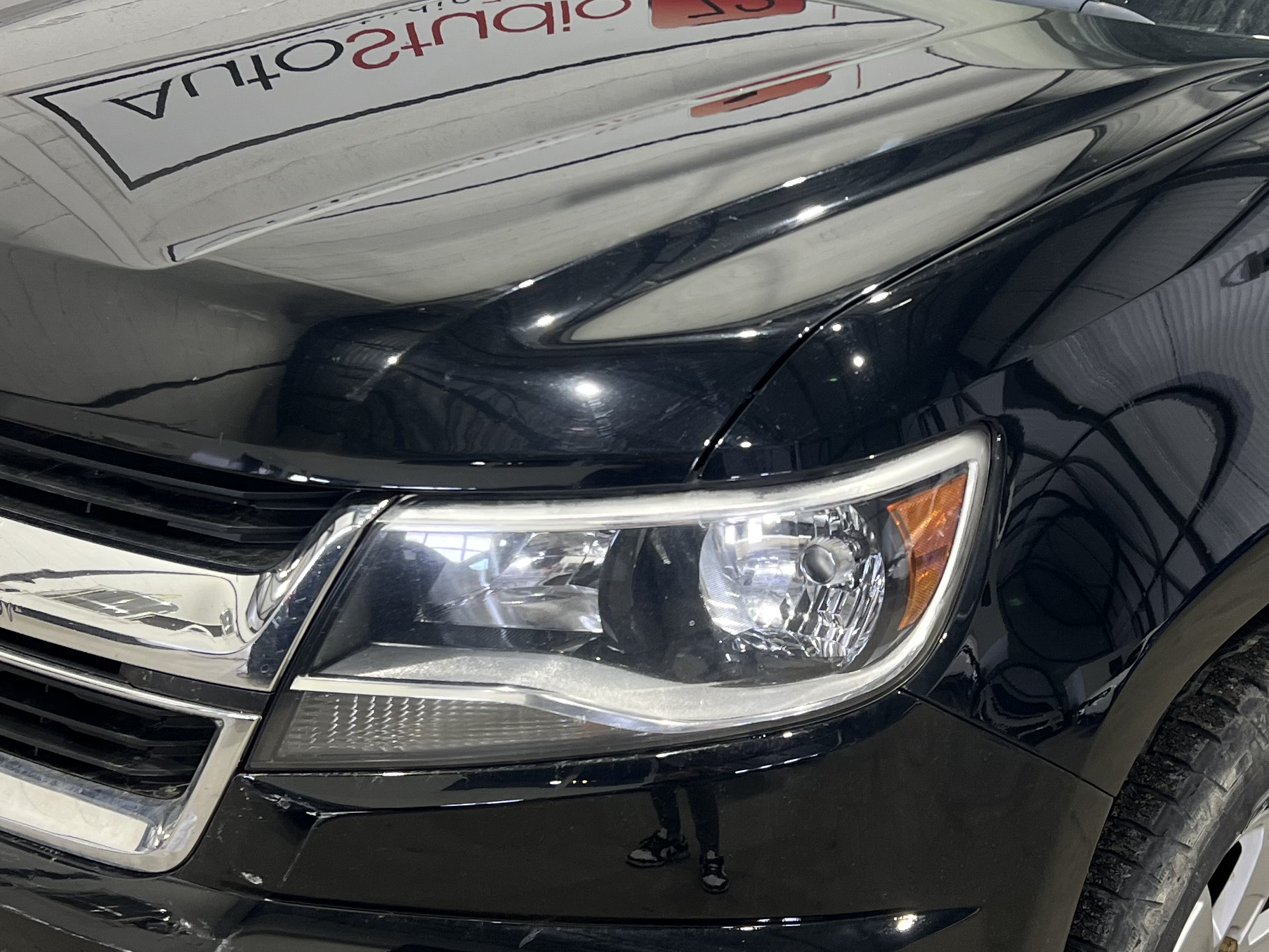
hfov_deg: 33.1
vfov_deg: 25.2
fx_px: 2127
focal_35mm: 58
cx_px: 798
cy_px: 456
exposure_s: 1/60
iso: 80
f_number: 1.5
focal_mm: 5.7
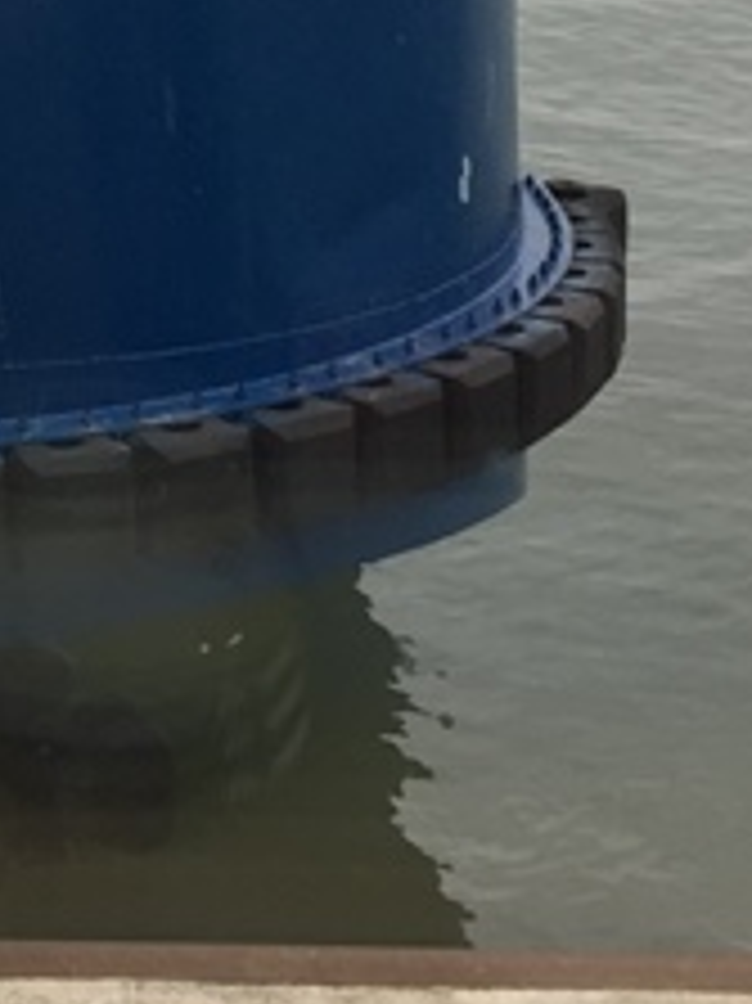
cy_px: -261
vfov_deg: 17.8
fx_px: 3015
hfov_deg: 13.6
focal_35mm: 104
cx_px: -297
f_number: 2.2
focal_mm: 4.15
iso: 32
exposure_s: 1/100
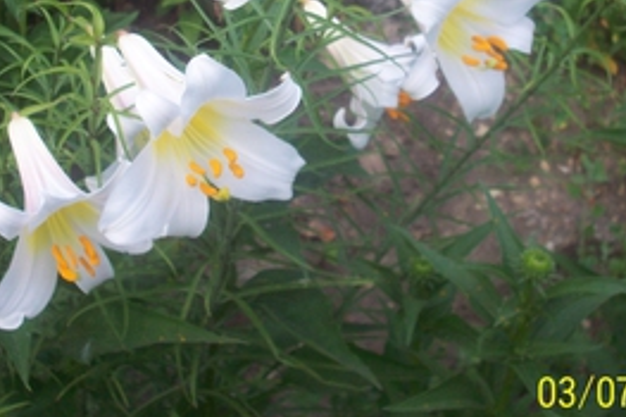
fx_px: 1147
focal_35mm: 66
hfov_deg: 30.5
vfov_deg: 20.3
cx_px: 274
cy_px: 67
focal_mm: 6.2
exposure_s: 1/66.9
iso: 80
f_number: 2.8
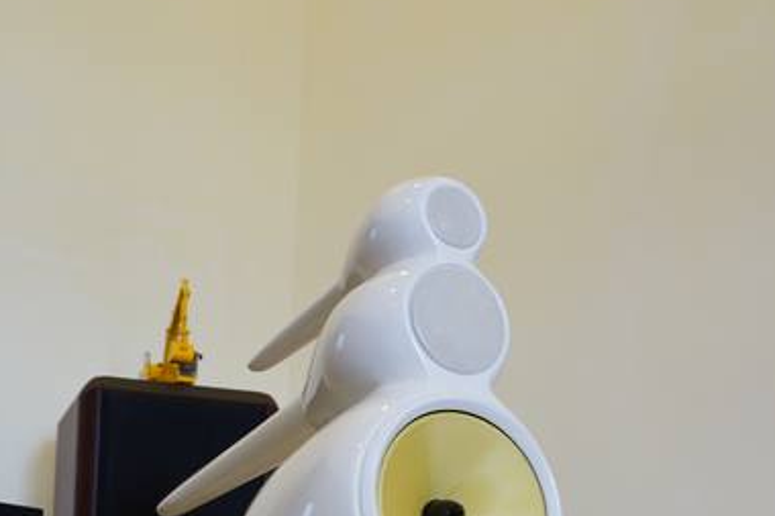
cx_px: 341
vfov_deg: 15.2
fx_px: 1786
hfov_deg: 24.5
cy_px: 787
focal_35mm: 83
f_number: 8
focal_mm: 35
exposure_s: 1/2
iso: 100
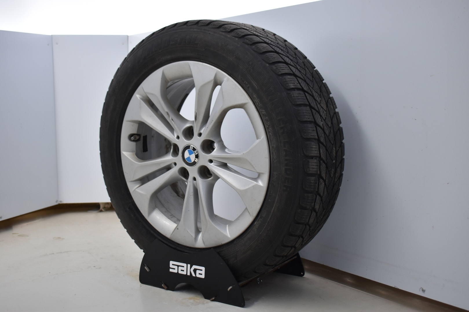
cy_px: 156
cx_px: 234
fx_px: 586
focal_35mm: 45
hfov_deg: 43.6
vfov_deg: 29.9
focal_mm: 30
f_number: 4.2
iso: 720
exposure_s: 1/60
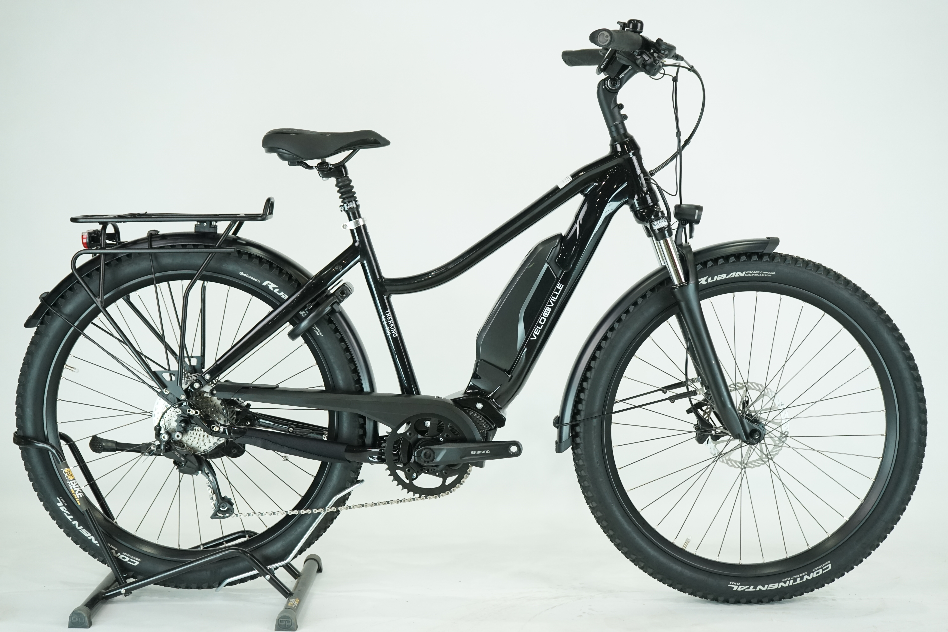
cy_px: 316
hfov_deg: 35.6
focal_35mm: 56
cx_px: 474
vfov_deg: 24.2
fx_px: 1475
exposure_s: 1/200
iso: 1600
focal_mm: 56
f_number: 5.6
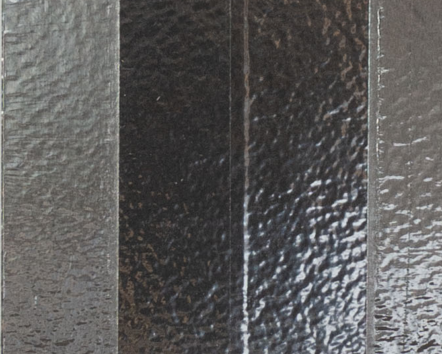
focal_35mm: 182
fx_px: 2380
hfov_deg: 10.4
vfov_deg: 8.4
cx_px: 528
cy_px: -112
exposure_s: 1/80
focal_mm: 8.8
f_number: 3.2
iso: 125
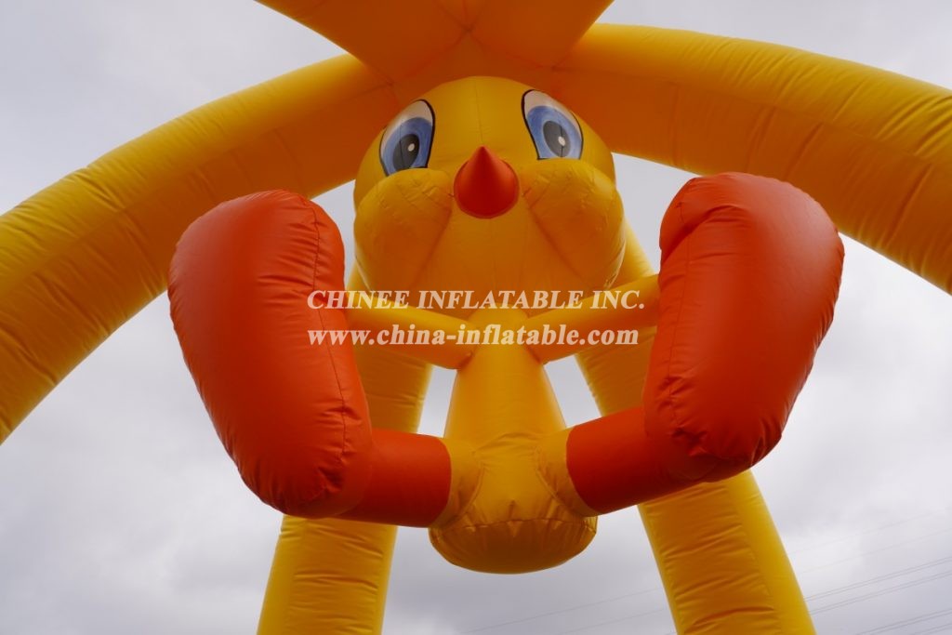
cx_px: 476
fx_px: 635
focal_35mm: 24
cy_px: 318
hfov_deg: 73.7
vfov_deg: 53.1
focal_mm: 16
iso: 100
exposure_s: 1/160
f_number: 10
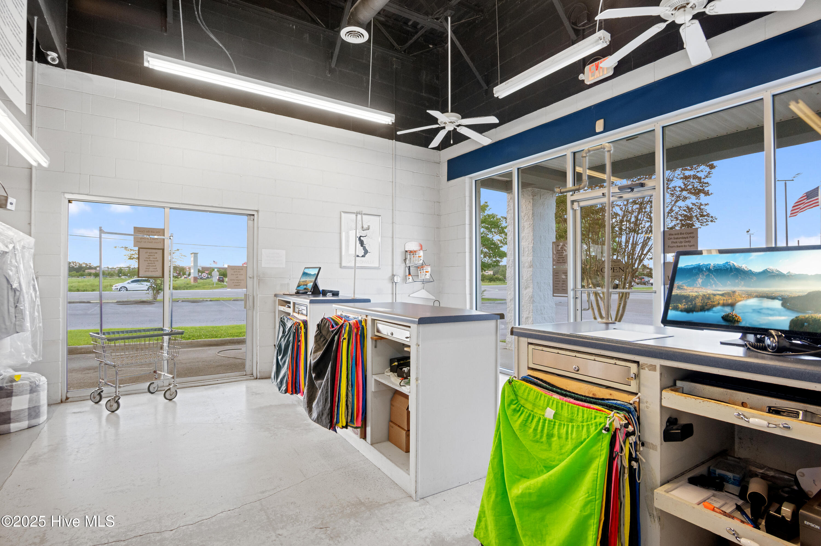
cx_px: 410
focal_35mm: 17
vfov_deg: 70.4
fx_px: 387
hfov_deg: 93.3
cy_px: 273
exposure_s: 1/20
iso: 1600
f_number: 8
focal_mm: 17
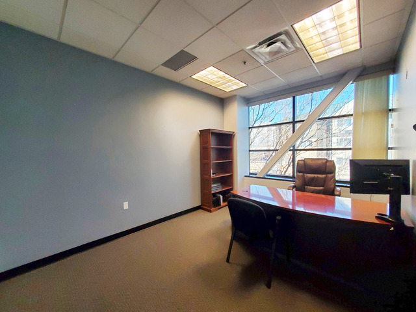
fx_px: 156
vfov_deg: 89.9
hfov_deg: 106.2
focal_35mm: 13
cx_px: 208
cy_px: 156
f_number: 2.2
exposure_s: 1/42
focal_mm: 1.8
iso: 250
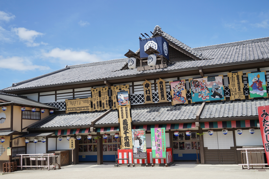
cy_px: 90
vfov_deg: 35.9
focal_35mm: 37
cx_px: 134
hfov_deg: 51.9
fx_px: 276
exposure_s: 1/800
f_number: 5
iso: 100
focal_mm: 37
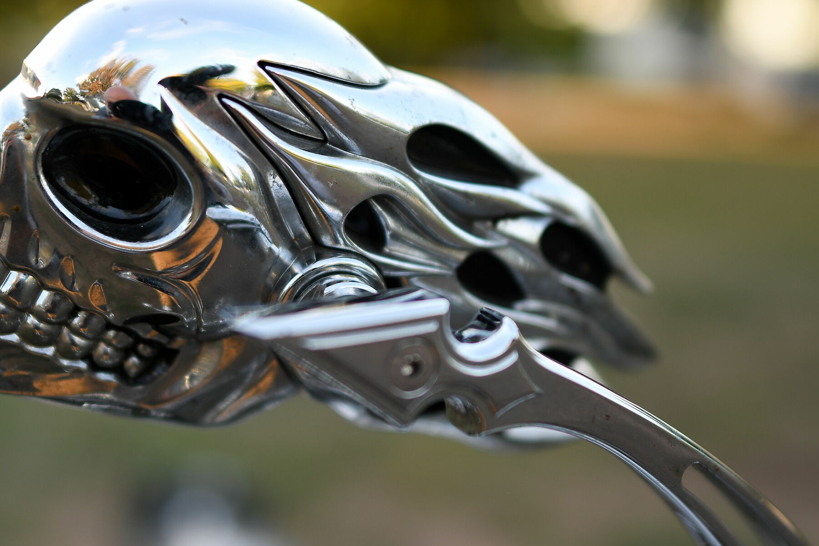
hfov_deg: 40.7
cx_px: 284
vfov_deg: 28.1
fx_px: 1092
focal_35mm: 48
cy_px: 254
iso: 100
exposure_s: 1/400
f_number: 1.8
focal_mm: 24
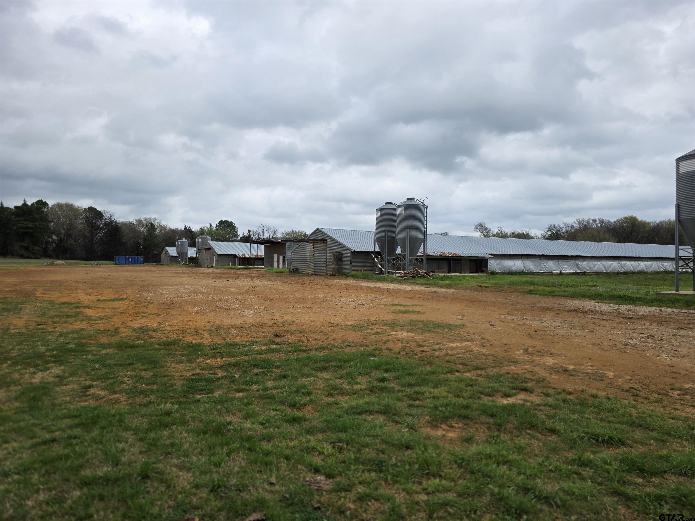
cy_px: 260
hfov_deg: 73.9
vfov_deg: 58.9
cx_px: 348
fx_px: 462
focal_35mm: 23
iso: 80
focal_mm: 6.3
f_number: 1.7
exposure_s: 1/4539
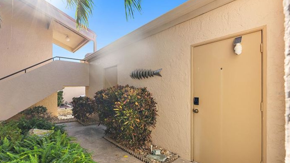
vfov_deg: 62.1
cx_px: 145
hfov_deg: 94.2
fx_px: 135
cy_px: 93
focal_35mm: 18
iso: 1600
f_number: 9
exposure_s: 1/320
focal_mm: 16.5
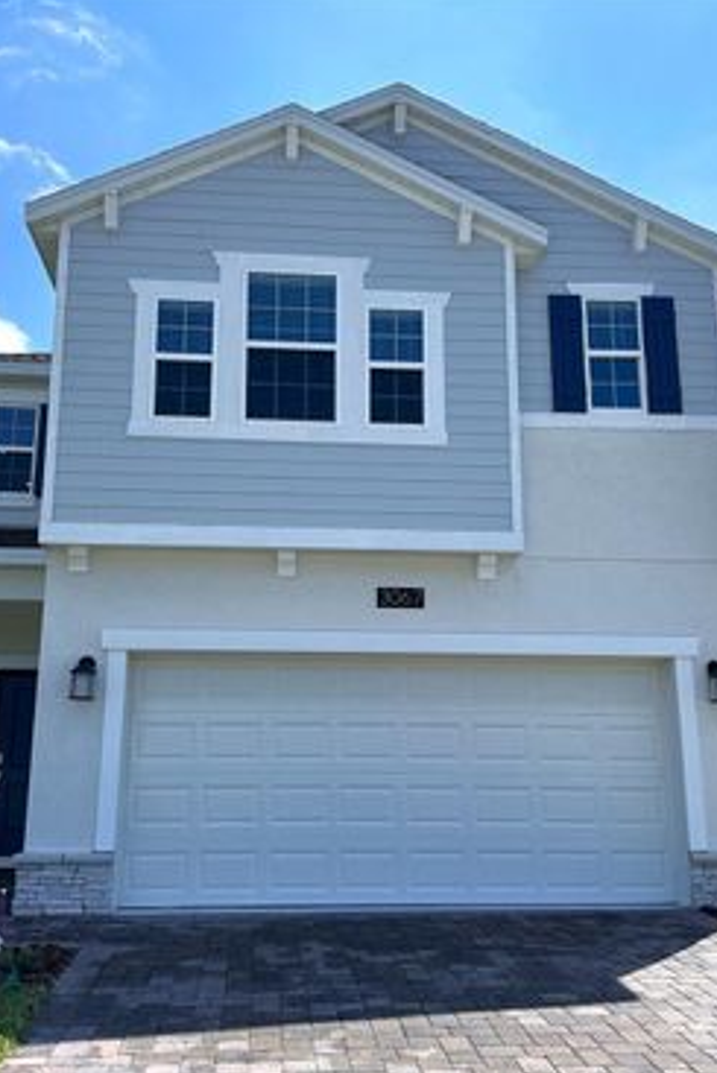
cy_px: 536
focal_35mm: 34
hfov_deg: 38.9
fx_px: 1015
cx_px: 342
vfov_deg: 55.8
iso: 80
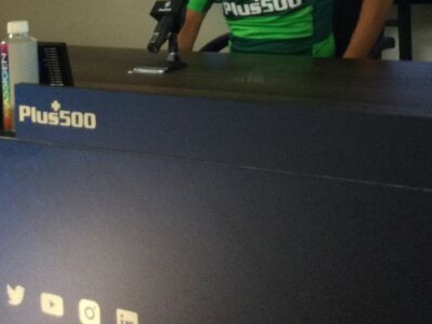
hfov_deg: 26.0
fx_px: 936
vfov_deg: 19.1
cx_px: 213
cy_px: -8
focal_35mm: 75
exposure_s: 1/33
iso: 64
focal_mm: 3.3
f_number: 2.4
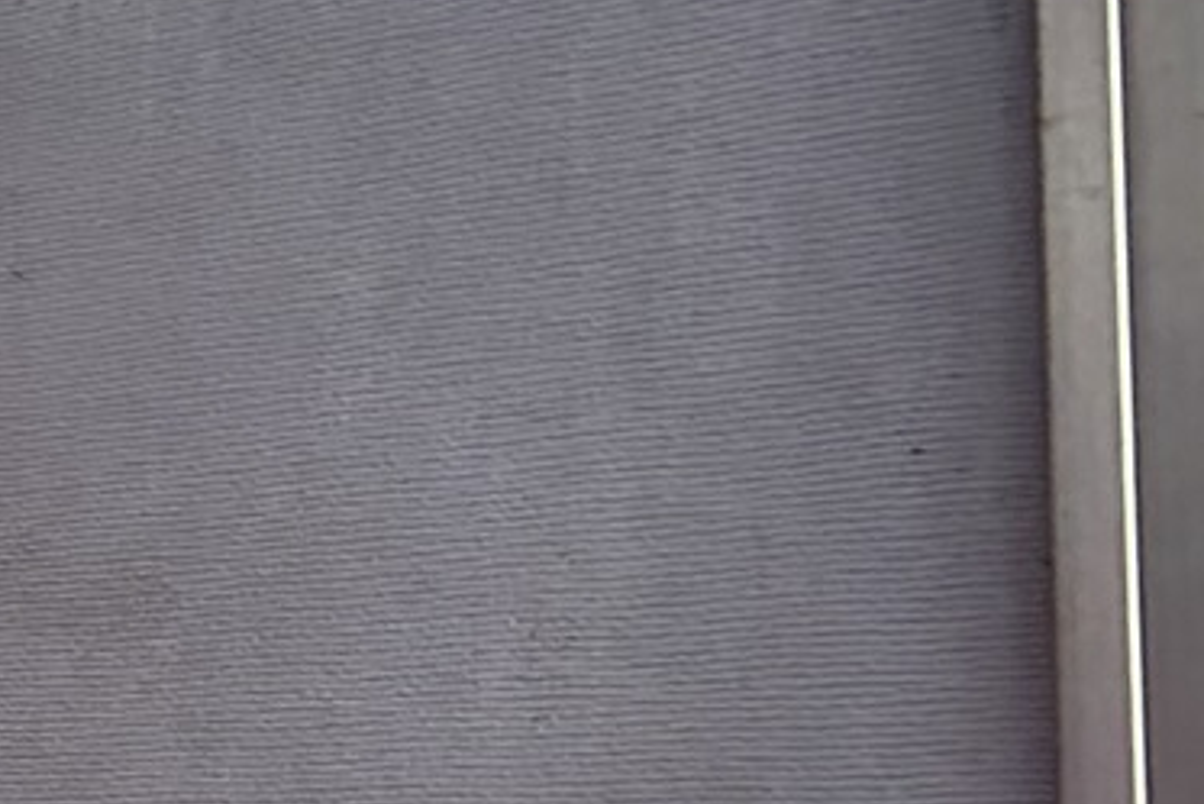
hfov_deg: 11.4
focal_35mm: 145
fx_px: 4851
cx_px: -1811
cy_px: 668
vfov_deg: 9.4
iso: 32
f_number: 1.5
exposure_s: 1/128
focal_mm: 5.7
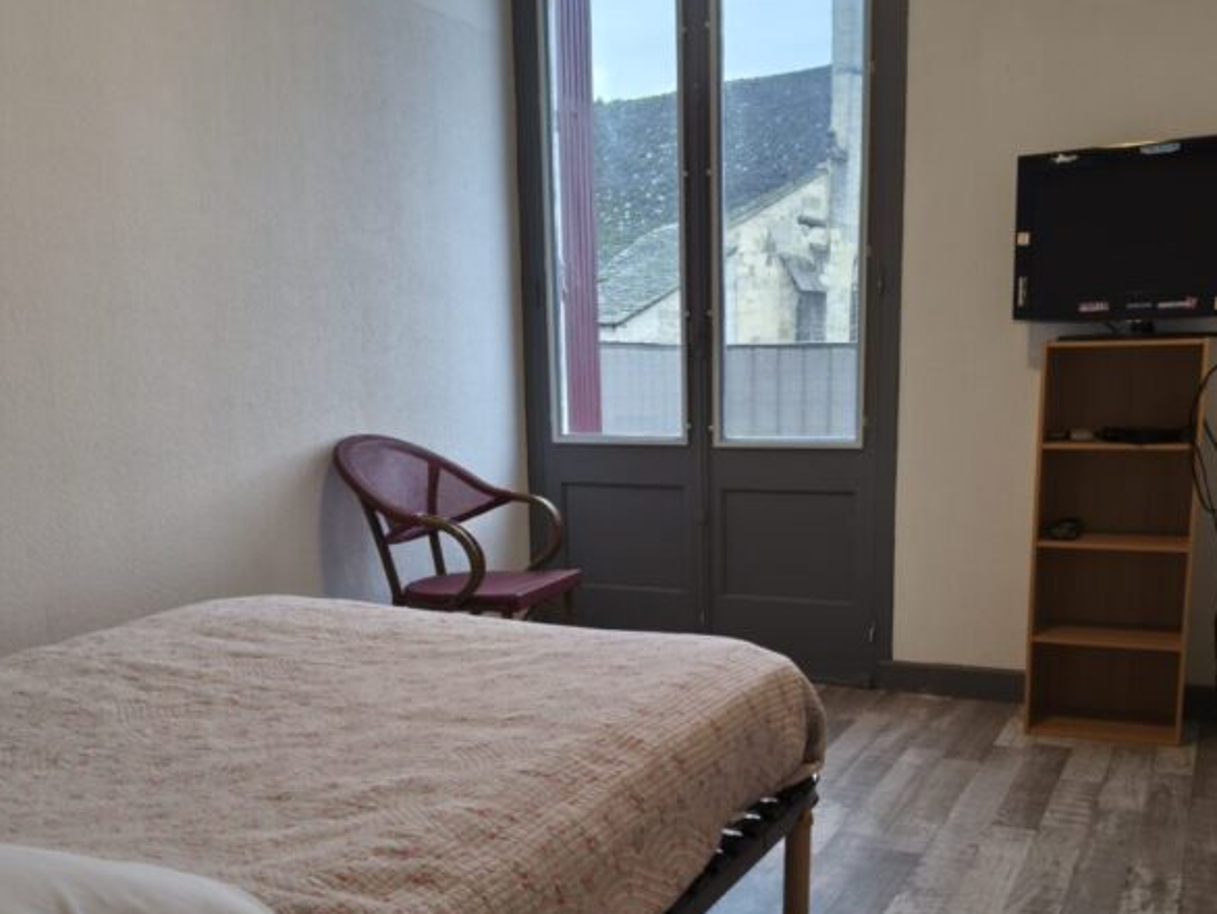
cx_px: 697
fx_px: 1196
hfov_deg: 53.7
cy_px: 619
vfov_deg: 41.2
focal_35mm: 34
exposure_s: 1/50
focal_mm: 6.18
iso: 640
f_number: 1.65
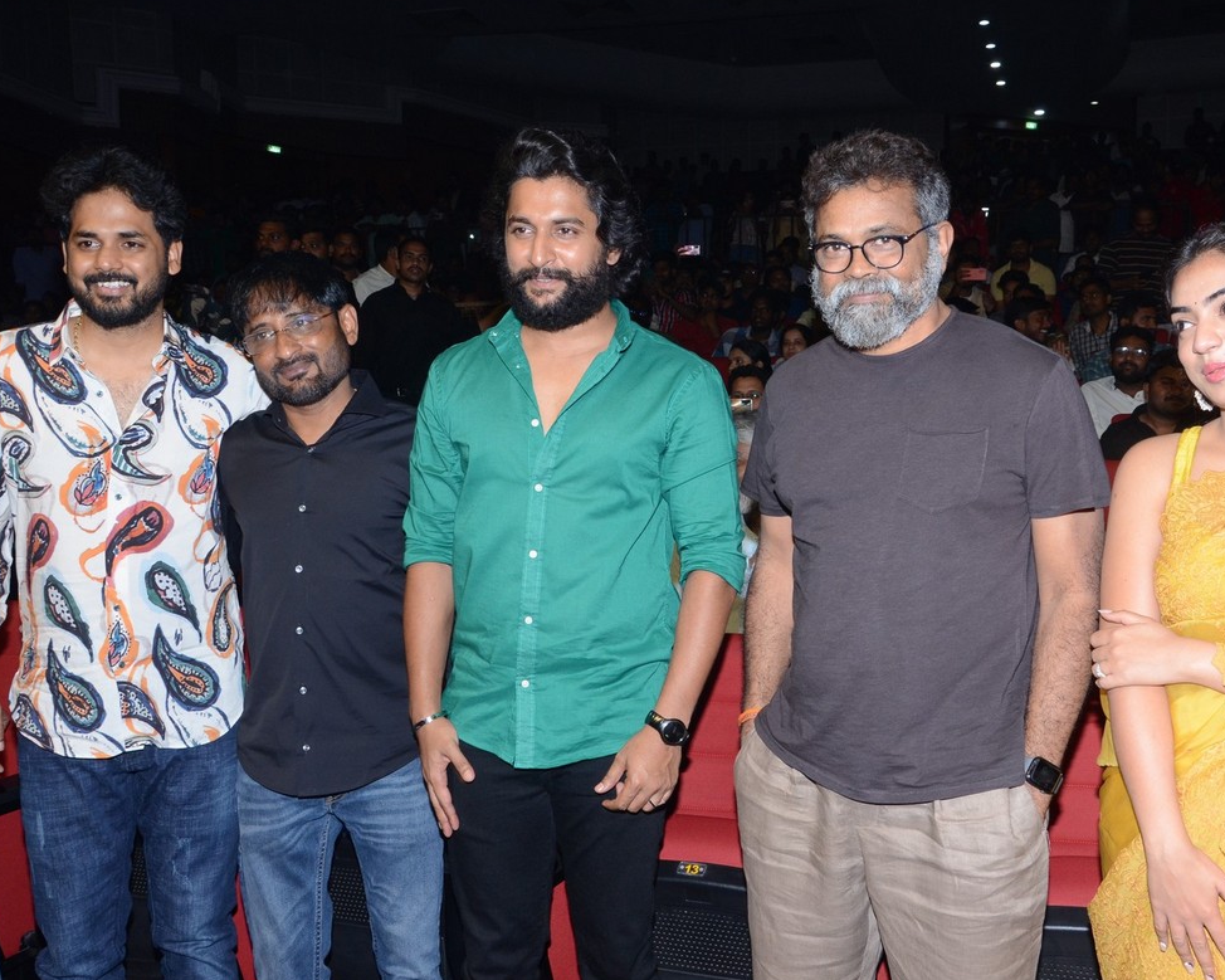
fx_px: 1326
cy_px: 492
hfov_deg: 49.3
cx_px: 723
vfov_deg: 40.5
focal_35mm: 37
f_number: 8
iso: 640
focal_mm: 21
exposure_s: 1/125
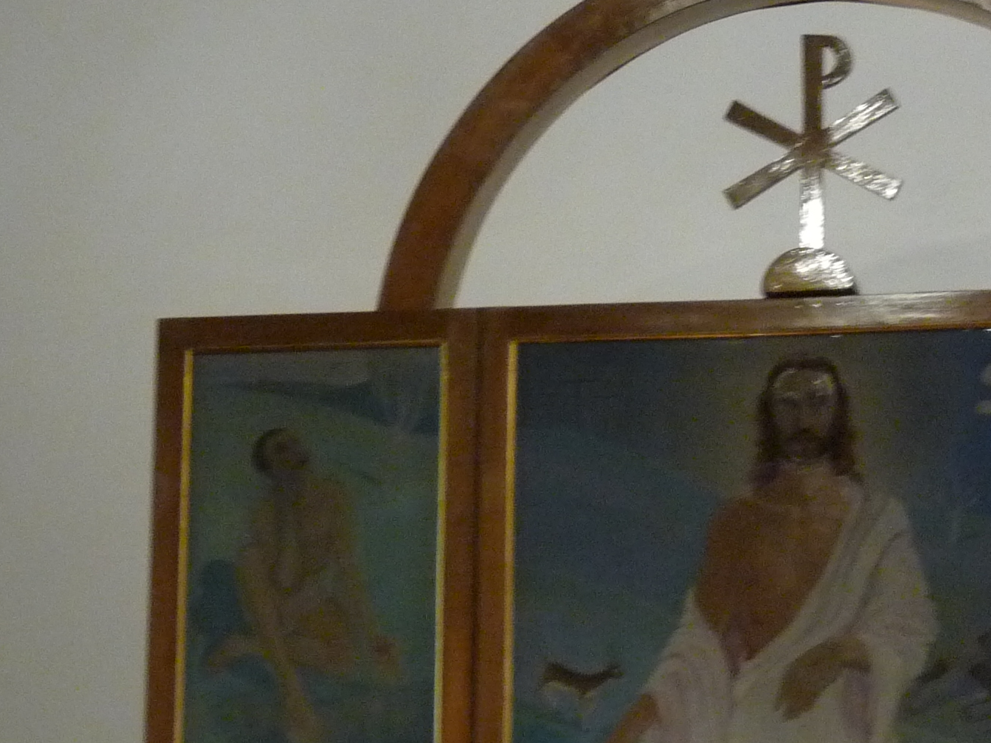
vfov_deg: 7.8
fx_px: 5469
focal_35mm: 191
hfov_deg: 10.3
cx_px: 927
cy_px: 459
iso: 320
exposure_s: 1/80
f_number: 3.4
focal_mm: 12.4
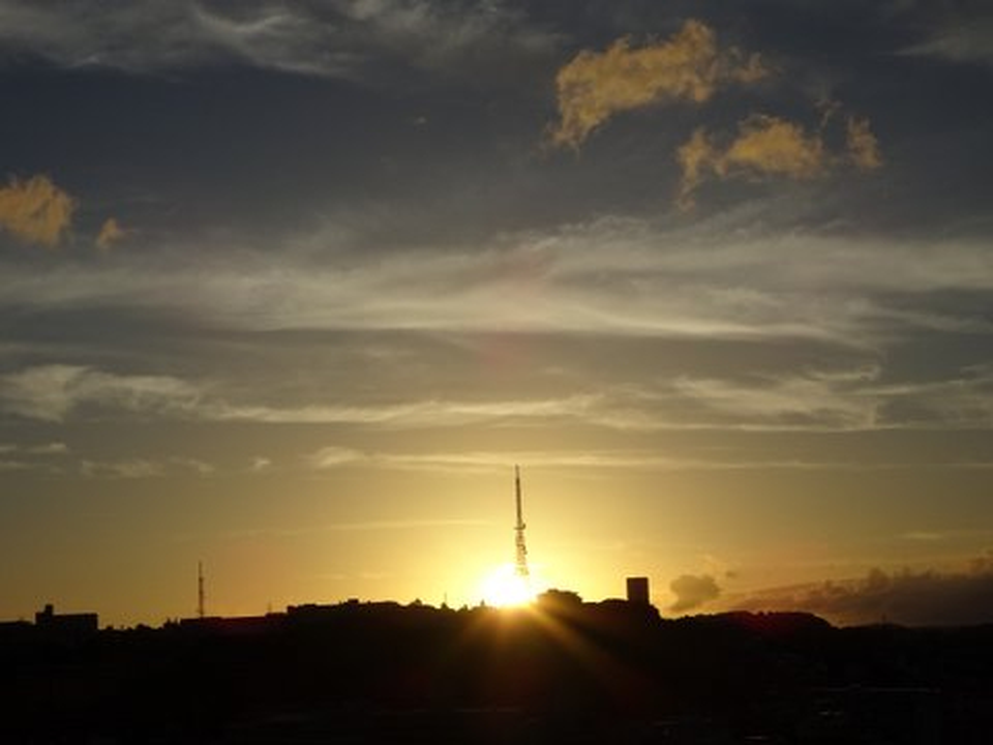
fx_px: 2094
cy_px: 372
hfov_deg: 26.7
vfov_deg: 20.2
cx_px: 496
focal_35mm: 73
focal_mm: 12.42
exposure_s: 1/1600
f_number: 5
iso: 80
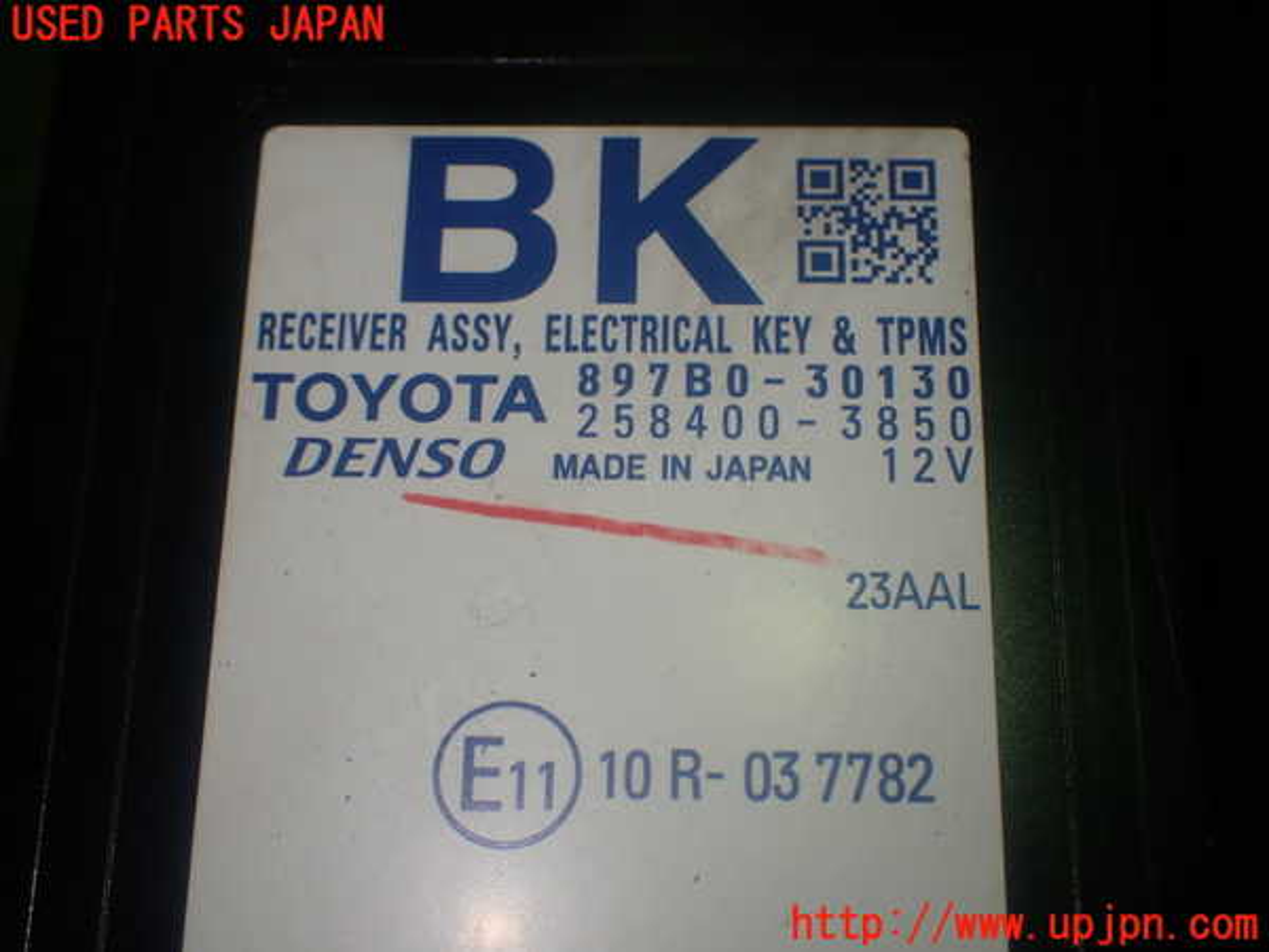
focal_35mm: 50
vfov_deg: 29.1
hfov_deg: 38.2
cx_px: 634
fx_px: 1833
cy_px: 476
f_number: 3.2
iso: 100
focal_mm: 9.01
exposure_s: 1/100
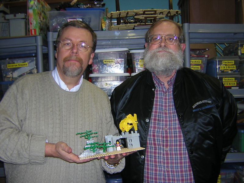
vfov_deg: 39.7
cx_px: 122
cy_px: 92
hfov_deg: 51.4
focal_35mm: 36
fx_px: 254
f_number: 2.6
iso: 100
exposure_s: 1/60.1
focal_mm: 4.7
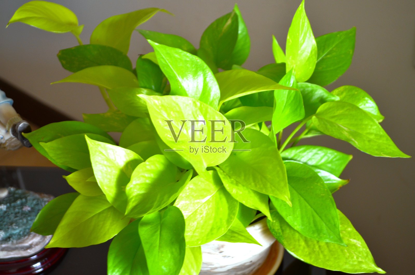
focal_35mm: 60
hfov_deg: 33.5
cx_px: 208
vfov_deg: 22.5
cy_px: 138
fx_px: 690
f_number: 5.3
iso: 900
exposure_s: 1/30
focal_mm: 40
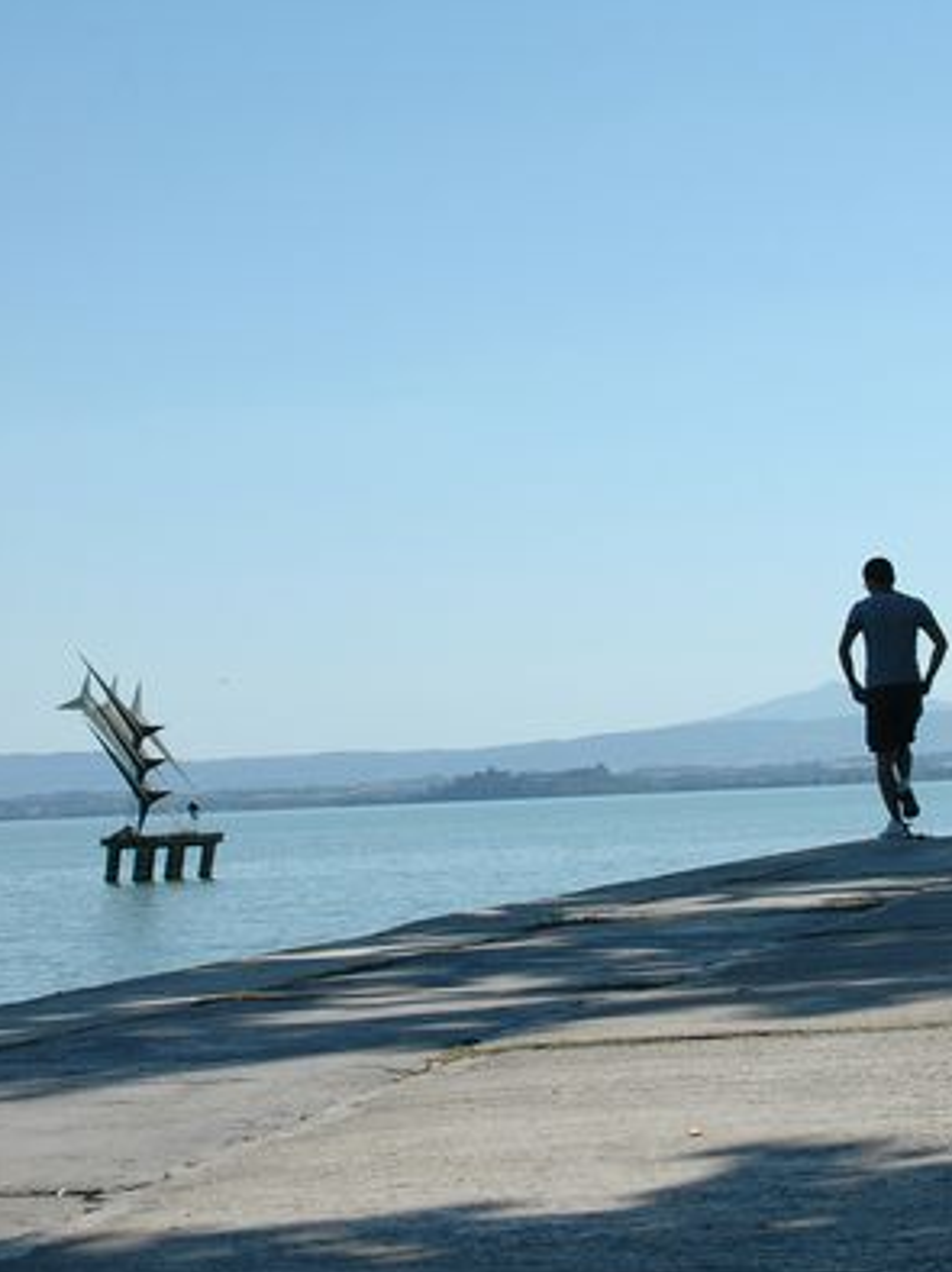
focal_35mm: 89
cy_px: 484
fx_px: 3267
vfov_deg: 22.0
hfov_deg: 16.6
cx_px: 566
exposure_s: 1/400
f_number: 10
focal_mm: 38
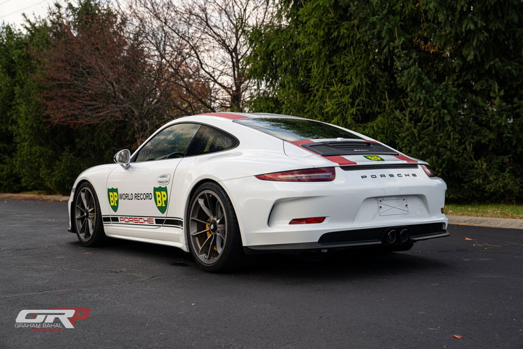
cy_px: 174
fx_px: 755
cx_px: 262
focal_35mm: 52
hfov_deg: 38.2
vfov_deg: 26.0
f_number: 4
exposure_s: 1/160
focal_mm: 52
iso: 100
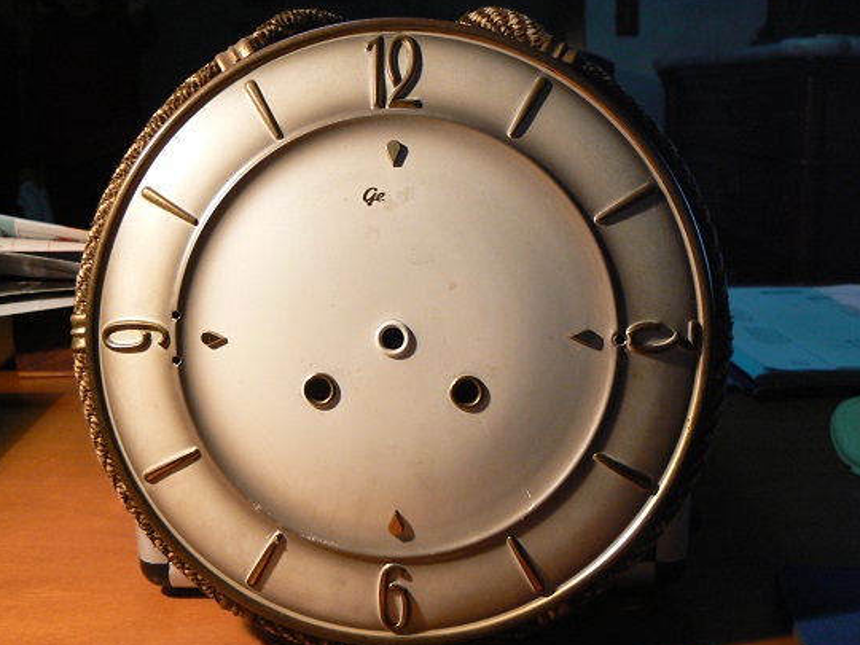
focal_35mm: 40
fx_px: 994
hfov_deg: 46.8
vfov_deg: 36.0
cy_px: 325
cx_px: 397
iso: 200
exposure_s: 1/25
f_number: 2.8
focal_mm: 6
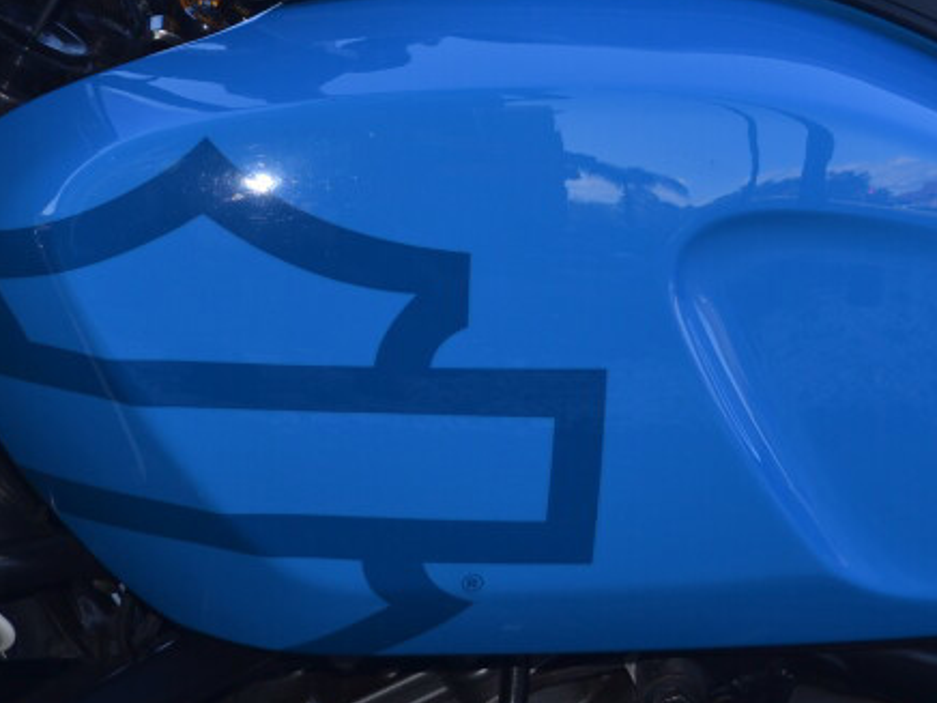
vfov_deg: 12.3
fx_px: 3221
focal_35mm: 119
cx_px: 421
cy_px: -64
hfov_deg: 16.5
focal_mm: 30
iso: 100
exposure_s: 1/200
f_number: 5
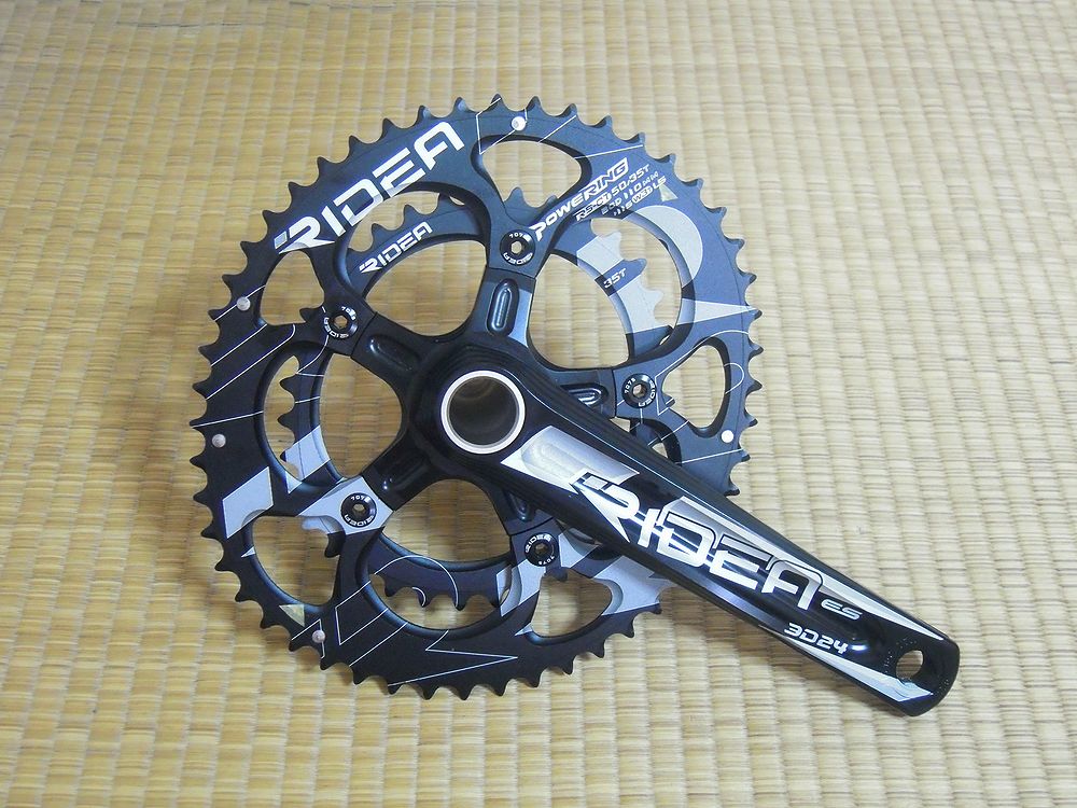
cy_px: 404
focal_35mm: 46
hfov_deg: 41.2
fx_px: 1431
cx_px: 538
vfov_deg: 31.5
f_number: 3.4
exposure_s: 1/10
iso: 800
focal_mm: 8.3
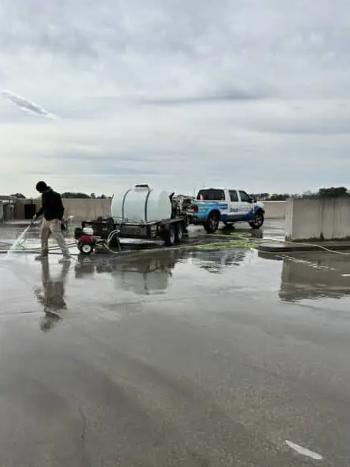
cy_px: 242
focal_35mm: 25
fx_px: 337
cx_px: 174
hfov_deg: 54.9
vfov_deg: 69.4
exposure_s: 1/6211
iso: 80
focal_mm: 6.86
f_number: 1.78
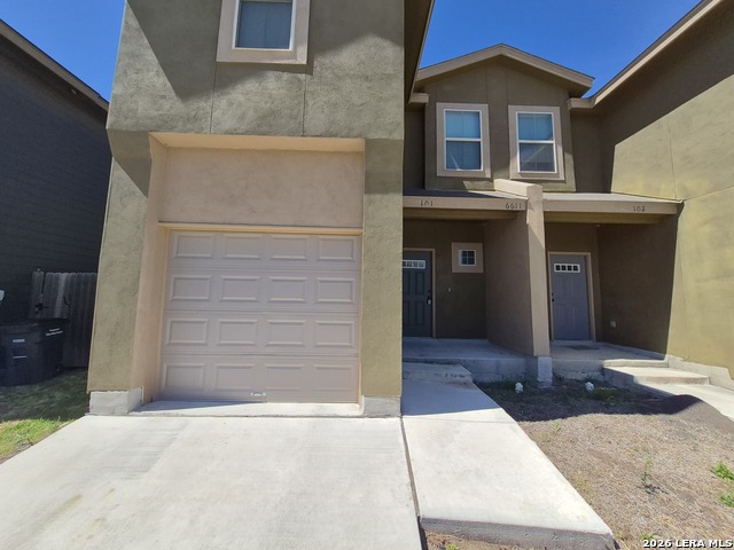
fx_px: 276
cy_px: 275
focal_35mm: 13
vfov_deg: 89.9
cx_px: 367
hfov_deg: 106.2
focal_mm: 1.74
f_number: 2.2
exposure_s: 1/1996
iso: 50
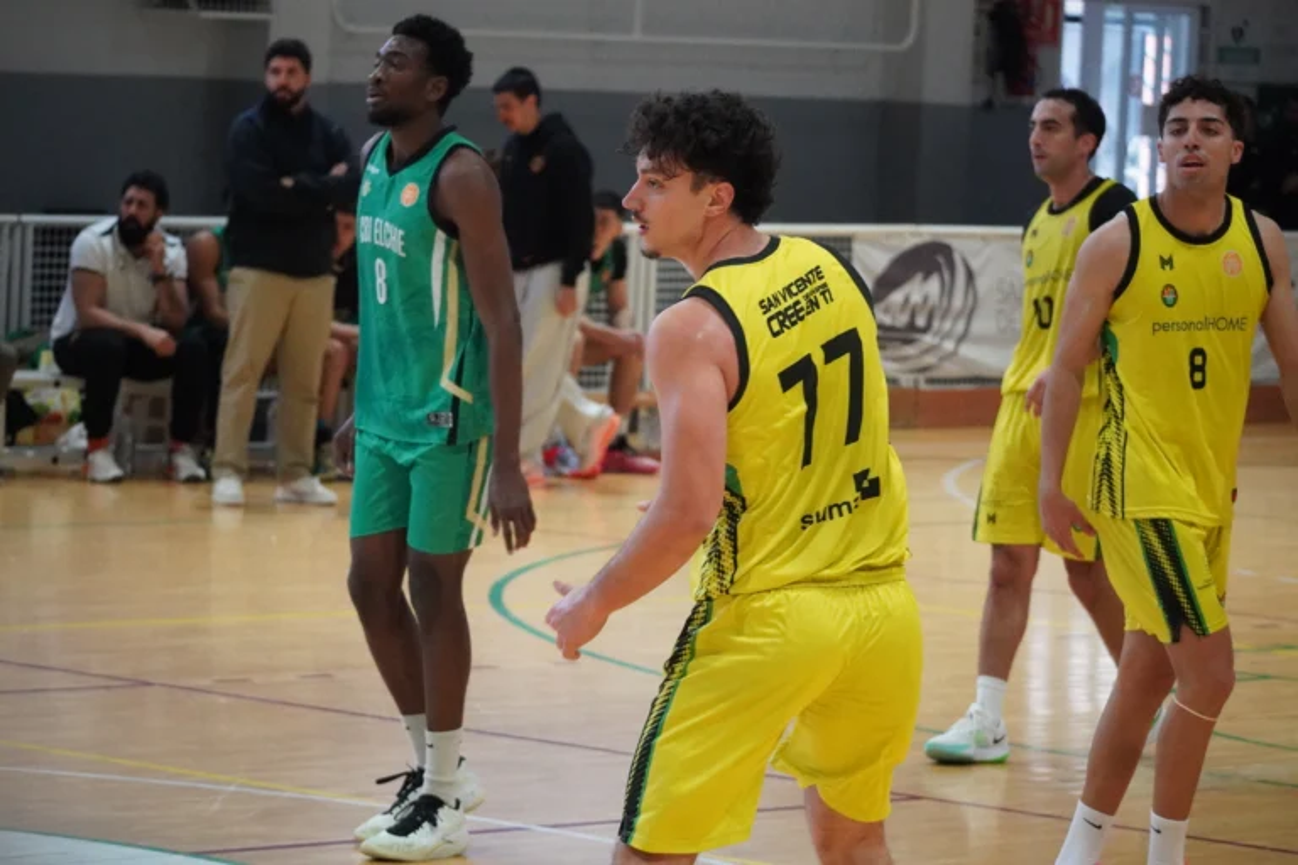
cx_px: 649
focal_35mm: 182
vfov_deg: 7.6
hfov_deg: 11.3
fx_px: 6544
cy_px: 432
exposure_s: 1/640
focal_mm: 121
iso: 6400
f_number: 5.6
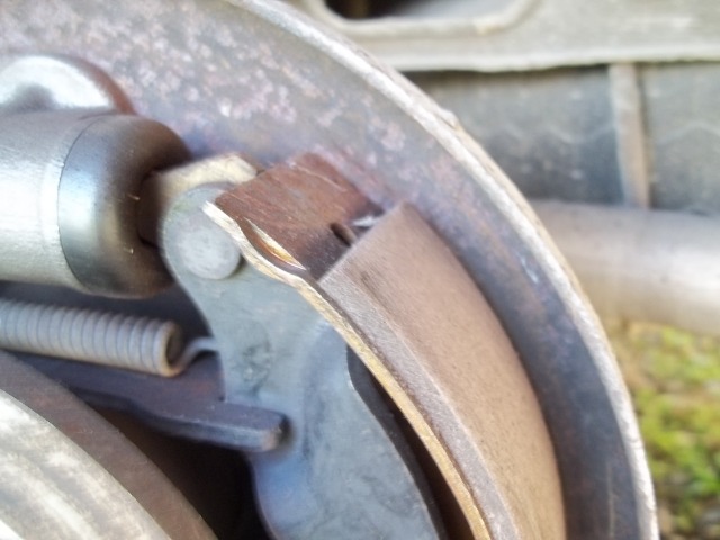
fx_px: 666
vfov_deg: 44.2
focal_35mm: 32
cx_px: 360
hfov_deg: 56.8
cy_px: 270
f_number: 2.9
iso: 160
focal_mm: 5.7
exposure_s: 1/15
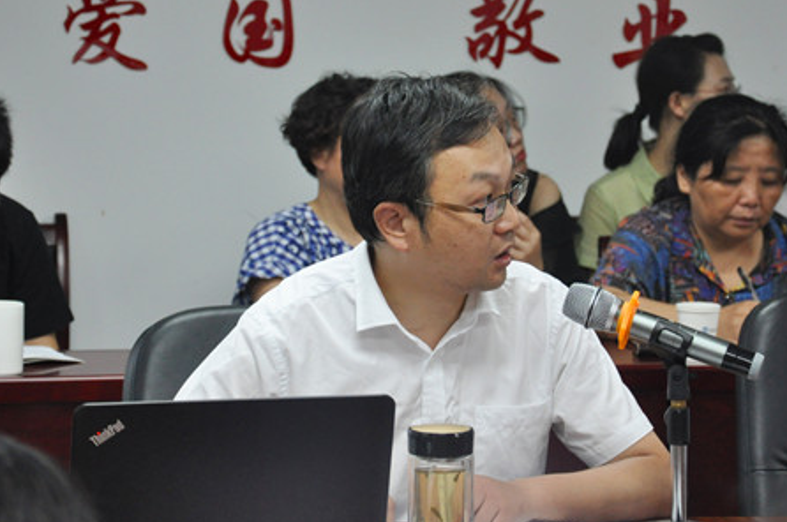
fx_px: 3340
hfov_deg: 13.4
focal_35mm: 153
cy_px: 191
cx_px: 411
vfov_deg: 8.9
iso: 1250
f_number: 5.3
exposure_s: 1/80
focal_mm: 70
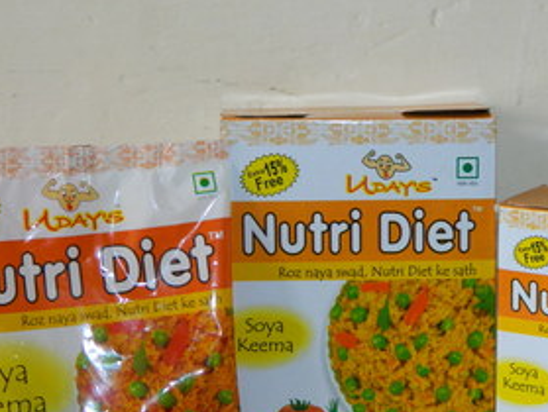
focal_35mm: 102
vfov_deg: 14.5
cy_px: 254
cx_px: 365
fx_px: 1617
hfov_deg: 19.2
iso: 200
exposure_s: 1/50
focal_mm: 10.2
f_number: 3.8
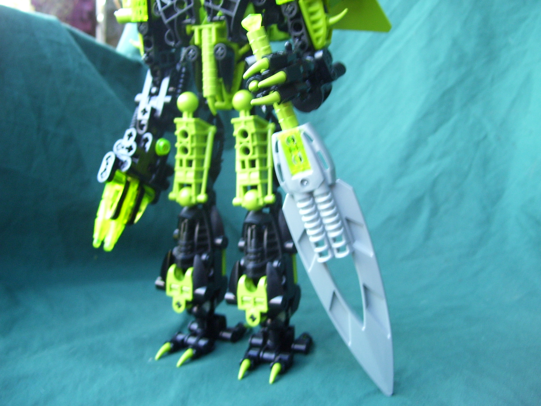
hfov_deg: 51.4
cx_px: 270
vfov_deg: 39.7
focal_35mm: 36
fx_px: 563
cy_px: 203
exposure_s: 1/15
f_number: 2.7
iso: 160
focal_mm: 6
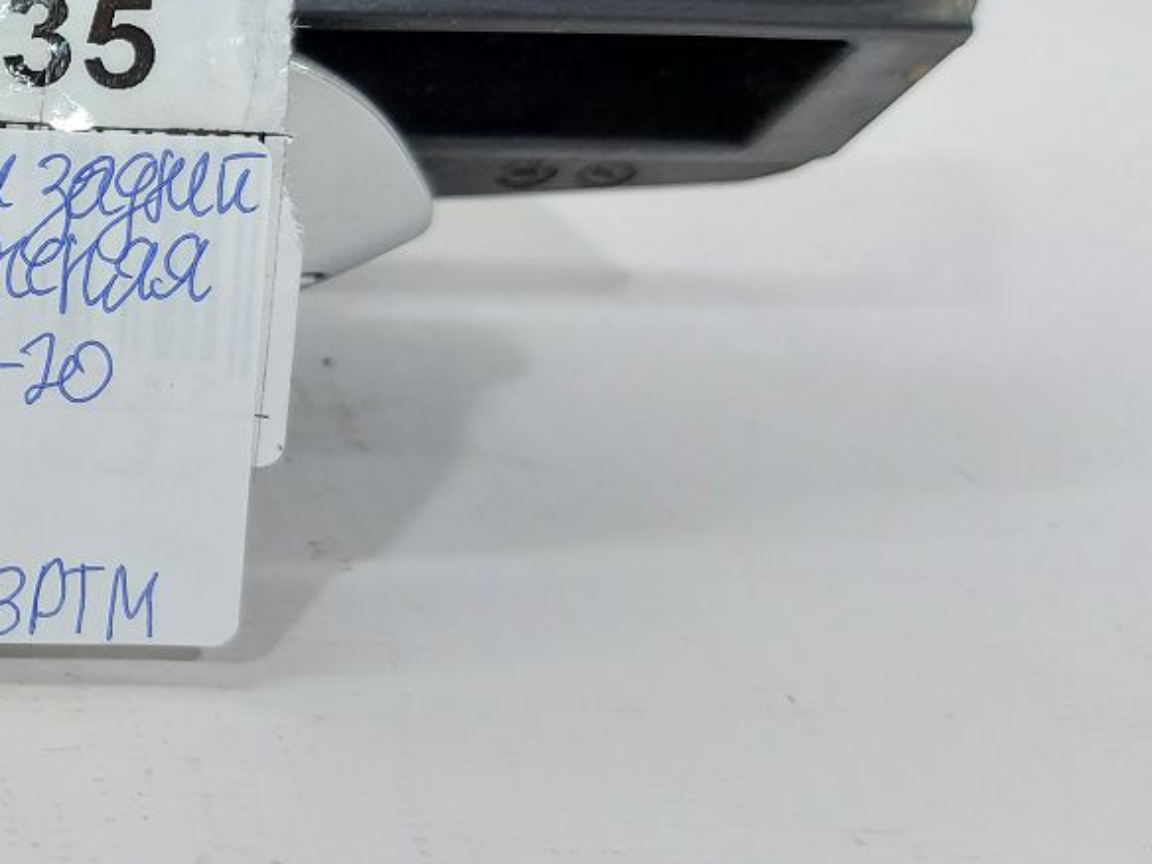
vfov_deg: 25.4
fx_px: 1897
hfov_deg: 29.8
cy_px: 239
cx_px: -161
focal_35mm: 57
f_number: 1.8
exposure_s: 1/50
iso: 64
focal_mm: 5.23
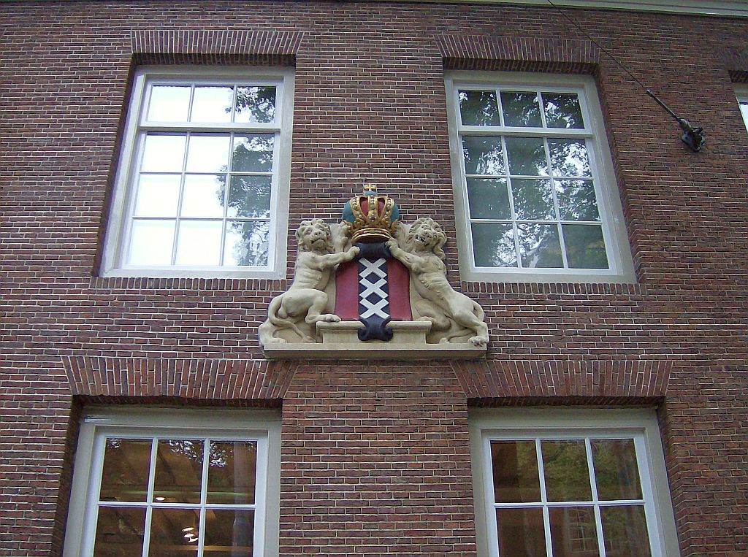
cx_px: 374
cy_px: 278
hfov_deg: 51.5
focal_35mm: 36
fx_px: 776
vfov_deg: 39.5
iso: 200
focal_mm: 6
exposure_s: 1/58.2
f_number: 2.8
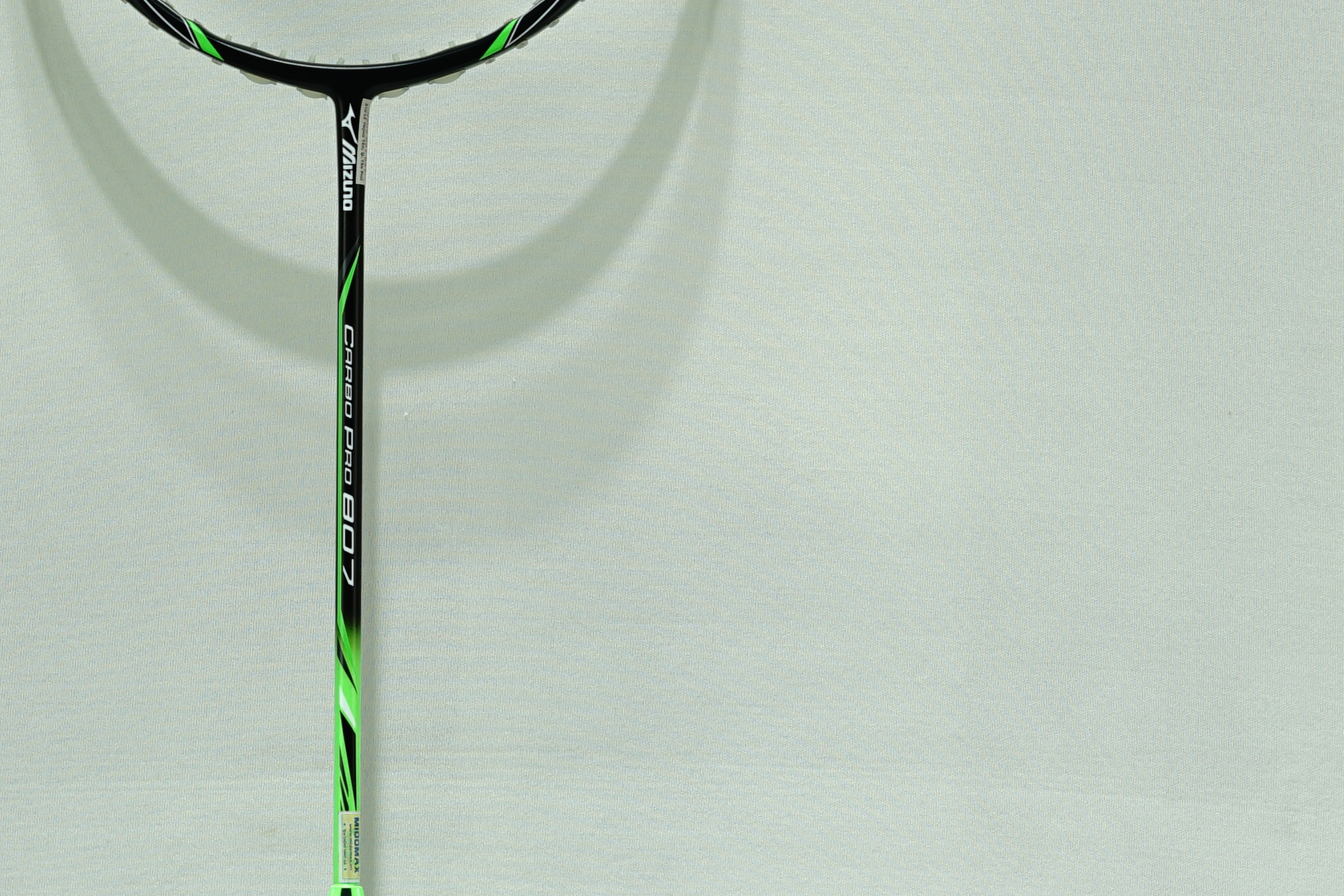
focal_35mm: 267
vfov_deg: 5.1
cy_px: 463
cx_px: 339
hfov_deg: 7.7
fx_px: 9967
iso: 100
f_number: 8
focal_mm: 90
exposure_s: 1/10
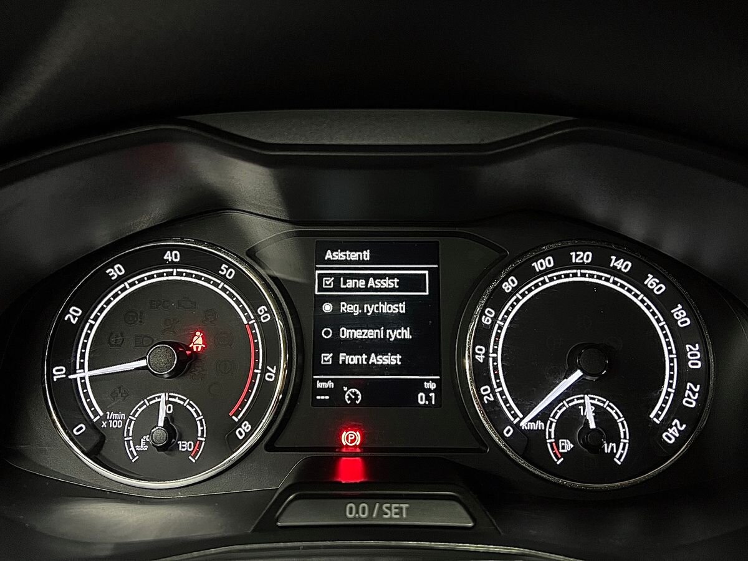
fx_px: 562
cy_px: 280
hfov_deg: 67.3
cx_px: 374
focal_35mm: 26
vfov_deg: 53.1
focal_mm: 5.7
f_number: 1.5
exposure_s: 1/29
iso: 800
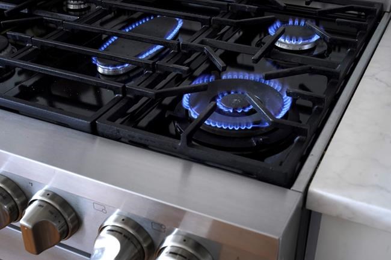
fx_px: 521
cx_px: 196
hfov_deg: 41.1
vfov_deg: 28.1
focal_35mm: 48
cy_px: 130
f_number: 9
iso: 2500
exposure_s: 1/13
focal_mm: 48
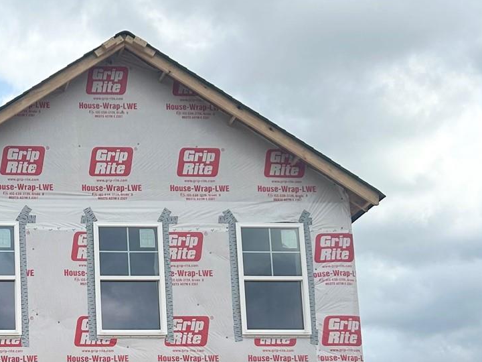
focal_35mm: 74
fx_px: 1030
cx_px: -57
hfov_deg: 24.4
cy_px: 427
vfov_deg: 18.9
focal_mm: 5.7
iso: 50
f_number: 1.5
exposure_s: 1/3460
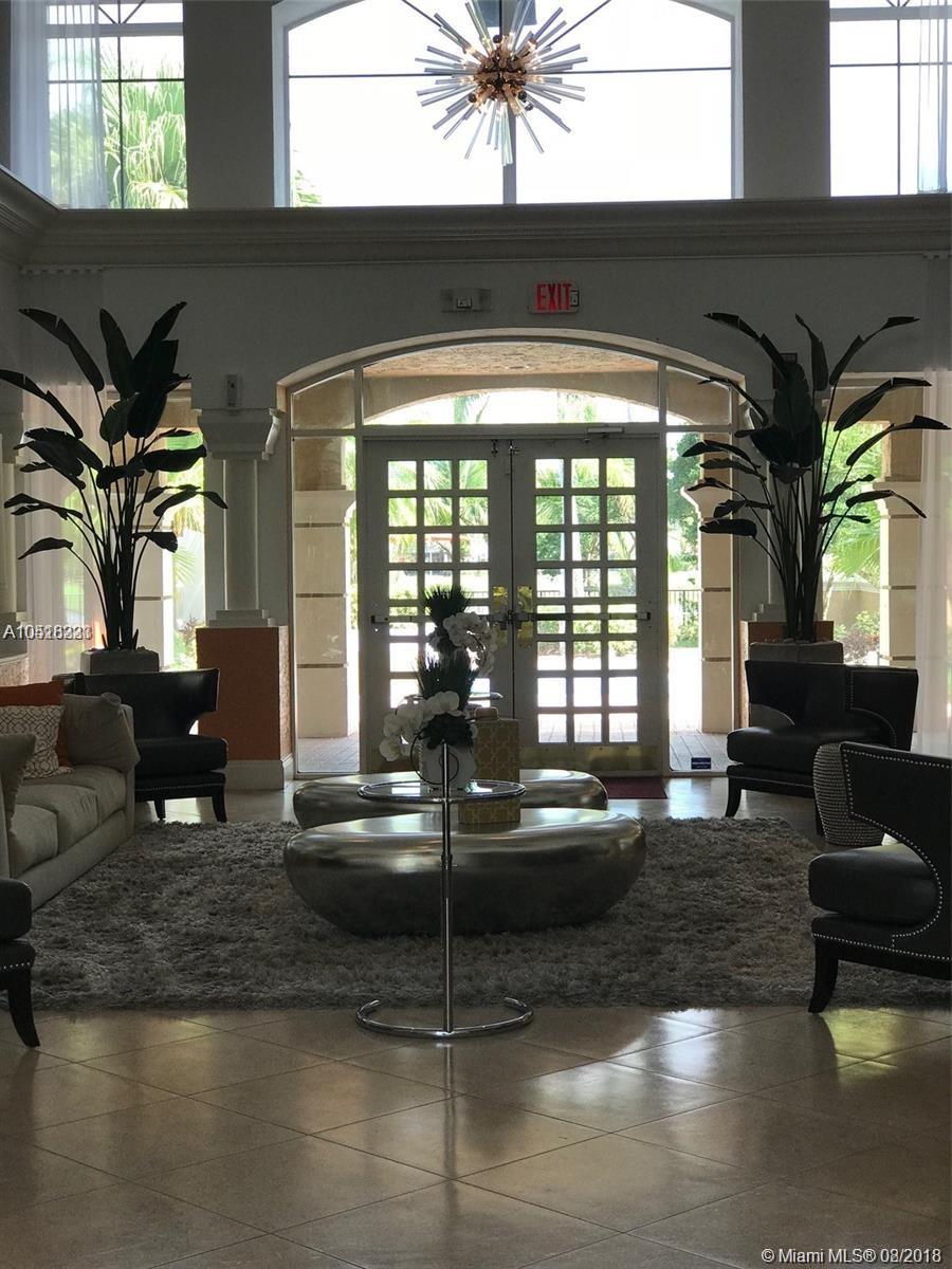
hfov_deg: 25.7
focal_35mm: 57
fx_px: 2090
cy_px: 634
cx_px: 476
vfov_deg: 33.8
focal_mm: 6.6
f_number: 2.8
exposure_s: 1/120
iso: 25
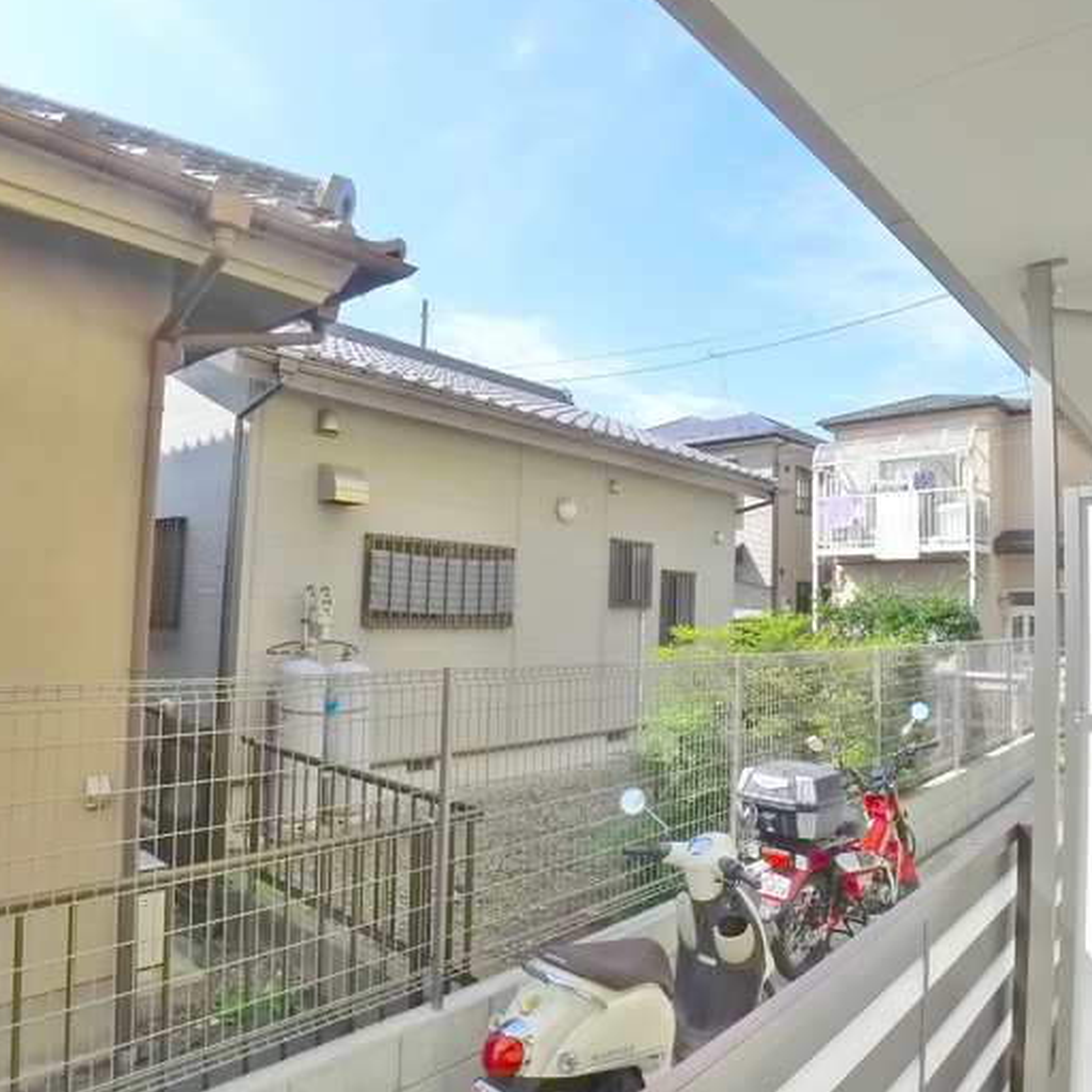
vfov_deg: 55.6
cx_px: 621
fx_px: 1035
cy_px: 545
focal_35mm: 29
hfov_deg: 55.4
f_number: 4
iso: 400
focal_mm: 5.1
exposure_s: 1/500
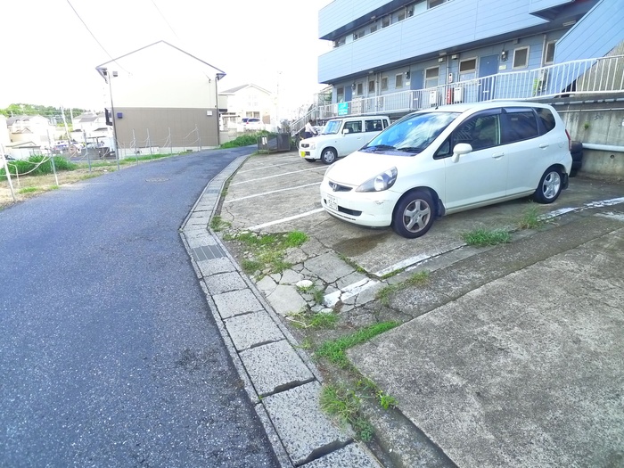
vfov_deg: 56.8
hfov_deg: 71.6
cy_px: 234
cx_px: 312
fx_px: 433
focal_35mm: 24
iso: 400
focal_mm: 5.1
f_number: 2.8
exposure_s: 1/200
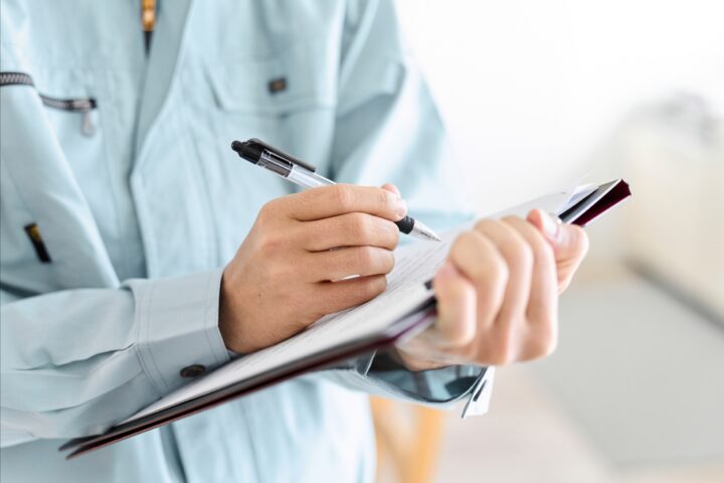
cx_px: 362
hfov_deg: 35.6
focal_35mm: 56
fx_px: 1126
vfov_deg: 24.2
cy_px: 242
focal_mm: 56
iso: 1600
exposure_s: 1/125
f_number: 2.2
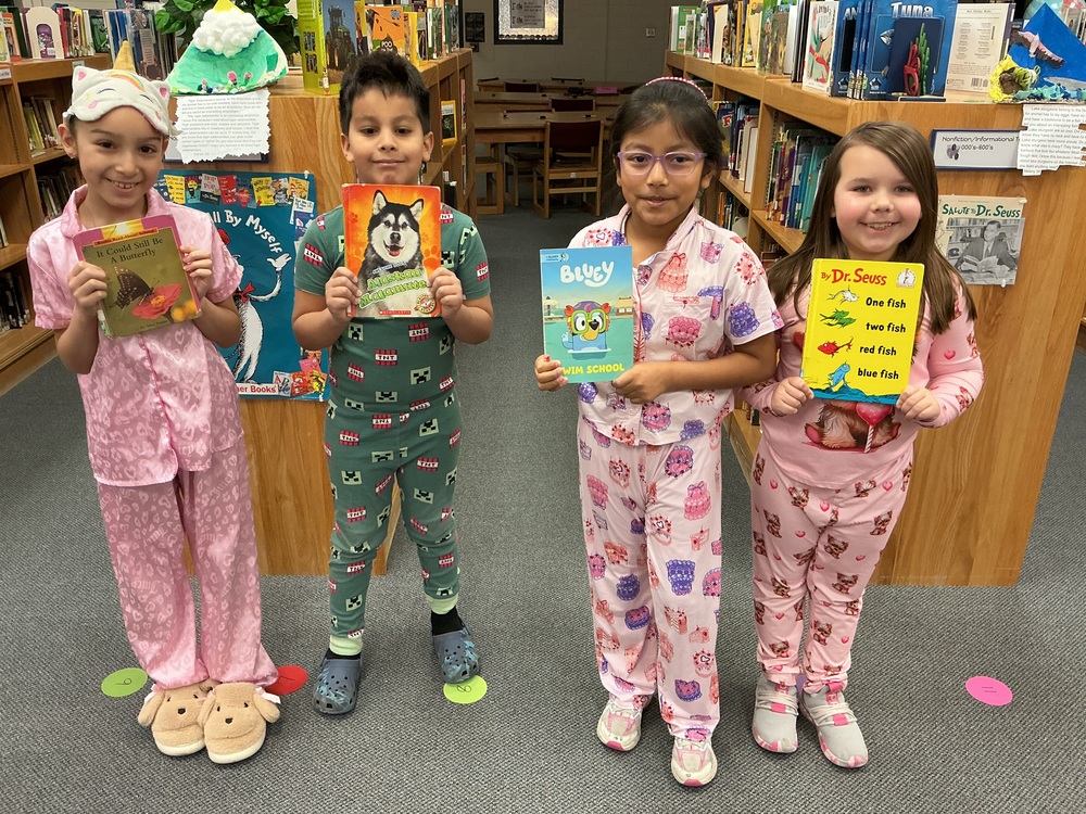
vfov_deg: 48.2
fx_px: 910
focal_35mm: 29
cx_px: 543
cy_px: 407
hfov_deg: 61.7
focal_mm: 3
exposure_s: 1/60
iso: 100
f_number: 1.8
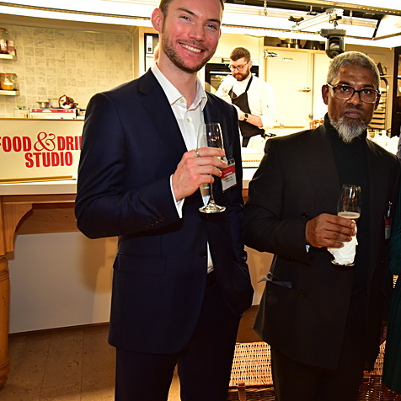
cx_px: 314
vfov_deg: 41.9
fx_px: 524
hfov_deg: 40.3
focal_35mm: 40
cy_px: 195
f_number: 5
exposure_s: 1/50
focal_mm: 28
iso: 1600
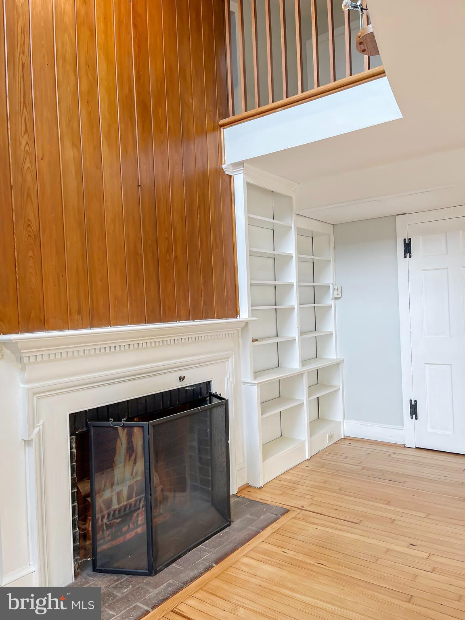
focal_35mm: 26
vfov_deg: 67.3
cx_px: 232
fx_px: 466
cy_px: 310
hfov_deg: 53.1
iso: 64
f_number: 1.6
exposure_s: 1/120
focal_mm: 5.1
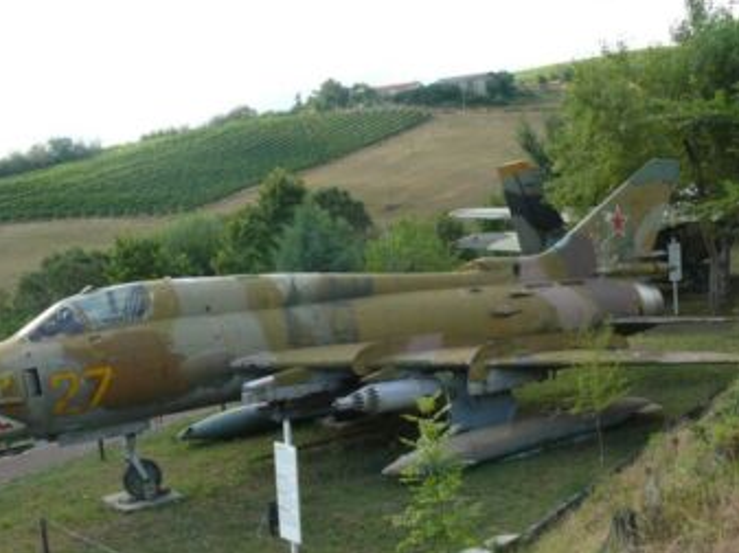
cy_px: 335
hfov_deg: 36.8
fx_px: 1109
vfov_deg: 27.9
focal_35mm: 52
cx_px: 351
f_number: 4.5
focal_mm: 7.4
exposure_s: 1/250
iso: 100
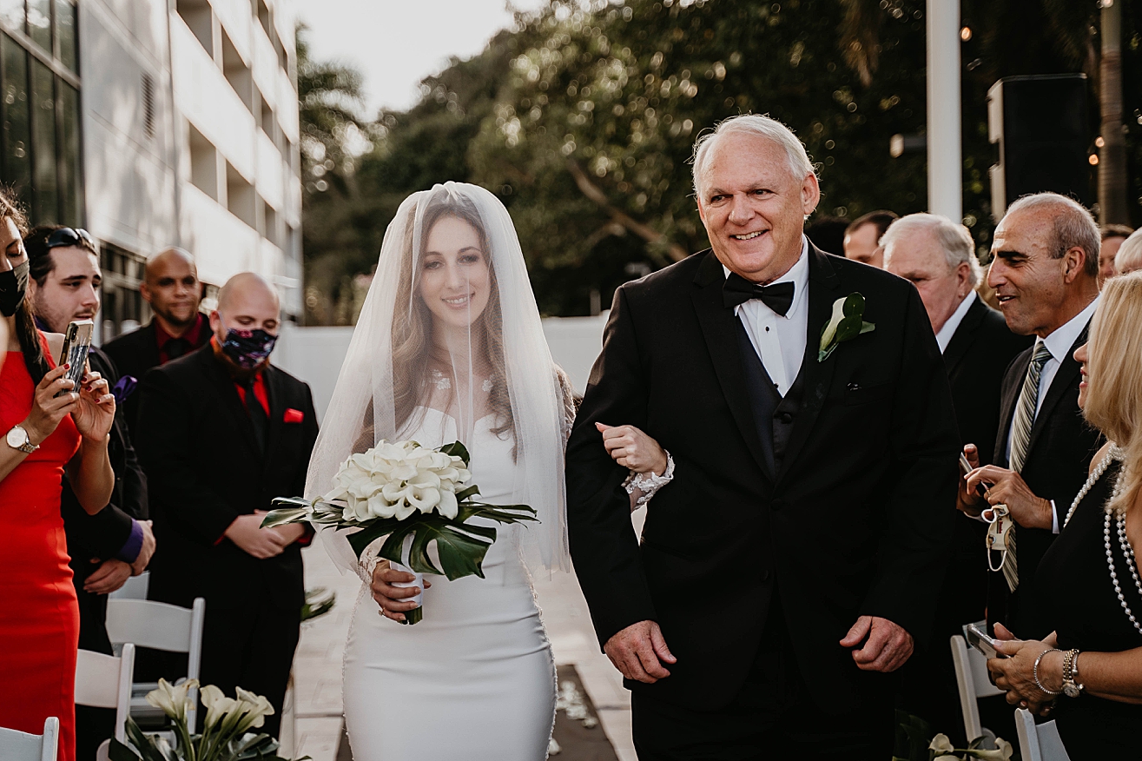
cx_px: 548
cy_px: 400
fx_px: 2093
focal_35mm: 66
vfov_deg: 20.6
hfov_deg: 30.5
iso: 100
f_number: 2.8
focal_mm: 62
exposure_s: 1/320
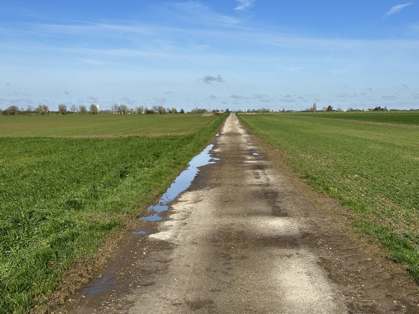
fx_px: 581
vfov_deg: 30.3
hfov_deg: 39.7
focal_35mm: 48
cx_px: 210
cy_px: 157
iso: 64
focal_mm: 6.86
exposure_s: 1/5882
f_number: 1.78
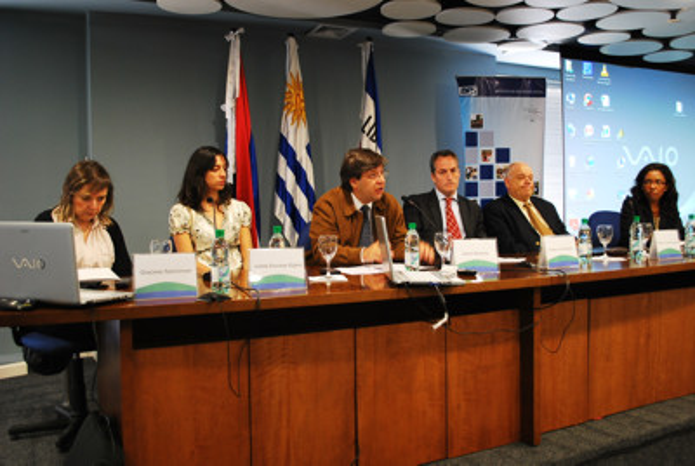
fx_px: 638
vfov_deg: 40.1
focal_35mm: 33
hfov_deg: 57.2
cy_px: 233
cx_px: 348
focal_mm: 22
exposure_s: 1/13
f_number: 4
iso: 400
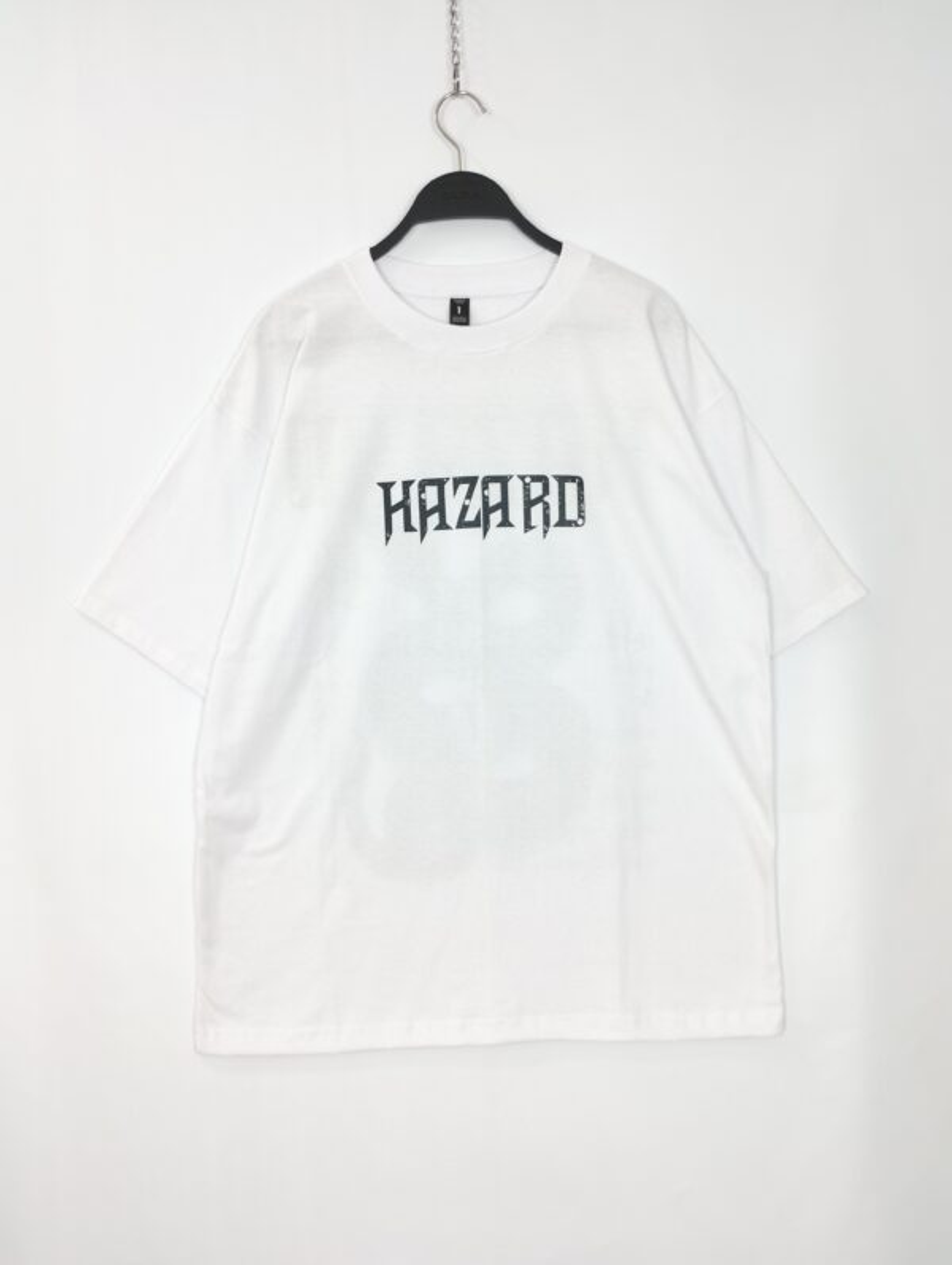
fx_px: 1024
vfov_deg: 63.4
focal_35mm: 28
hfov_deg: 49.9
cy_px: 632
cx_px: 476
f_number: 1.8
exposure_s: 1/15
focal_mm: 4.27
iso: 100
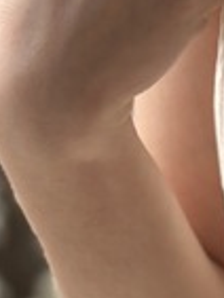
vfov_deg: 10.1
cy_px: 556
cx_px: 585
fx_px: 1585
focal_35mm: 184
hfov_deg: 7.4
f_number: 1.6
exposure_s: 1/1953
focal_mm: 5.96
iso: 50
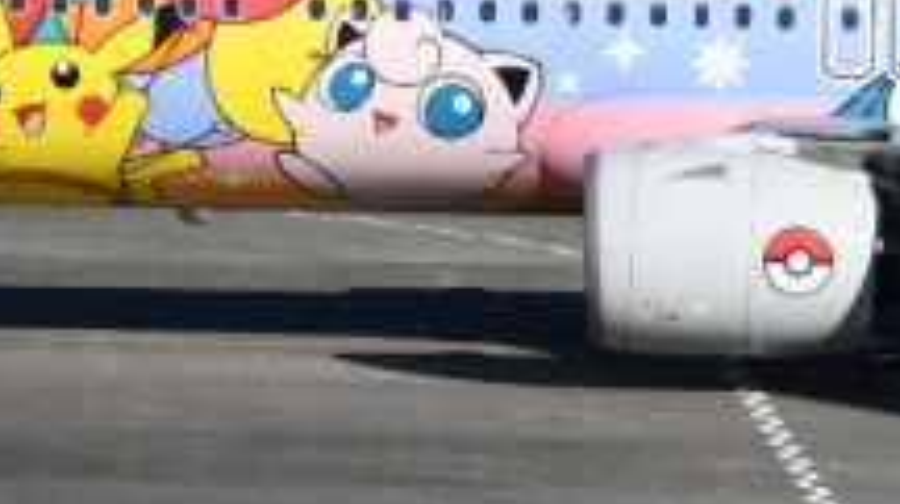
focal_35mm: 811
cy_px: -112
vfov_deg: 1.5
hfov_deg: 2.7
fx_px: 19335
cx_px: 1150
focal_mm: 116
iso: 200
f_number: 5.3
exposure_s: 1/1600
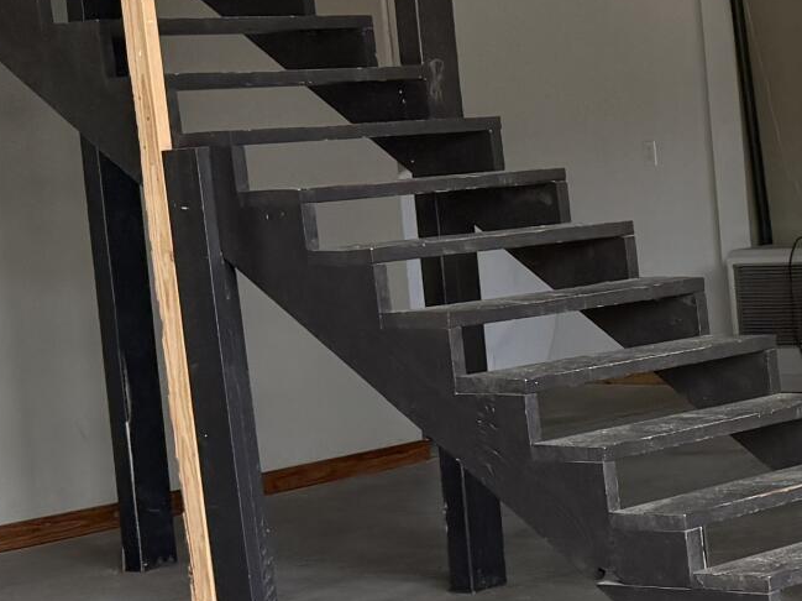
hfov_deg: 16.3
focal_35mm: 111
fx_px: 2570
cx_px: 1183
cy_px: 266
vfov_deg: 13.3
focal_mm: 6.76
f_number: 1.78
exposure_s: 1/193
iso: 64
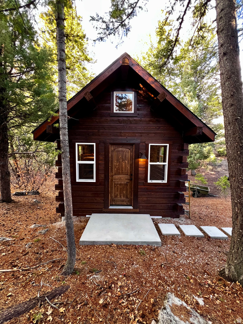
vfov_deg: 106.2
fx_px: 122
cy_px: 162
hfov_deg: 89.9
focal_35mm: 13
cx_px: 122
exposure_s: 1/99
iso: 200
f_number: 1.8
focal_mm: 1.57
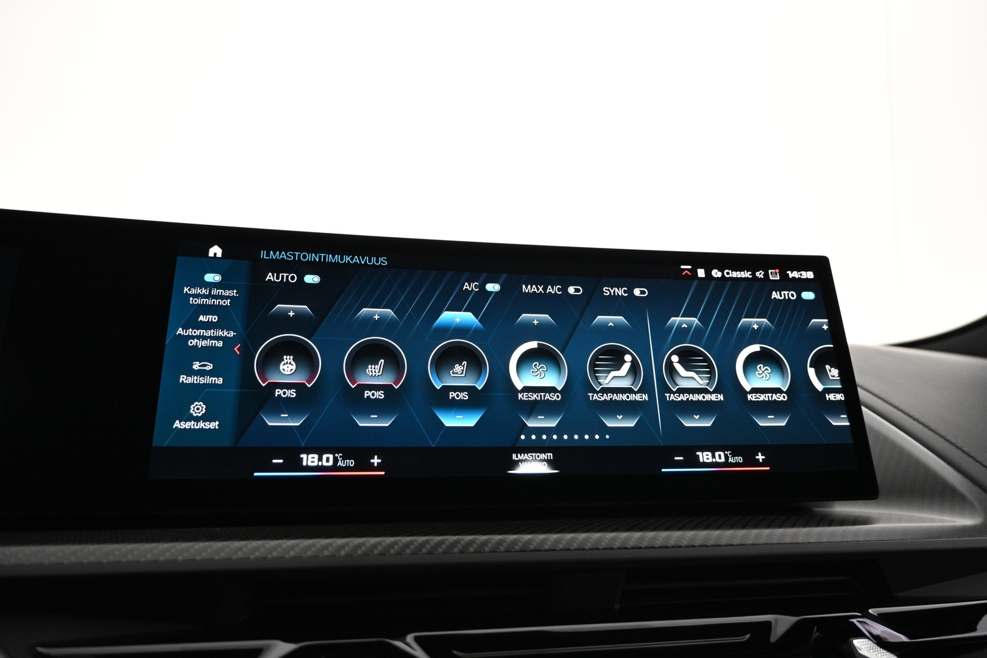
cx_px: 494
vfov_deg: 53.1
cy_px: 329
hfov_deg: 73.7
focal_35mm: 24
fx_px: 658
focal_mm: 16
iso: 1600
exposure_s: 1/40
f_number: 3.5
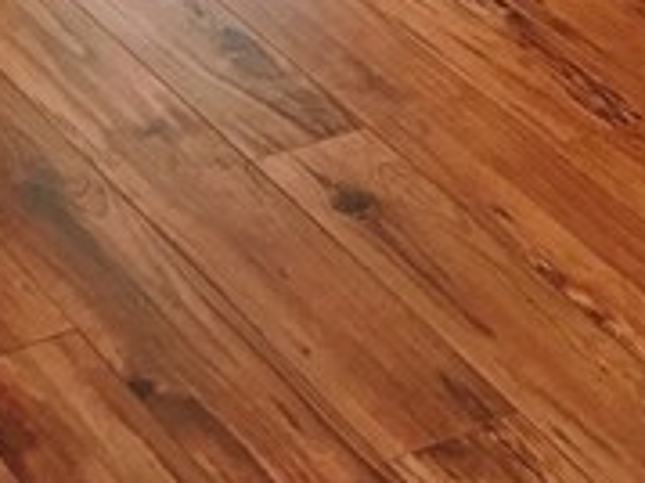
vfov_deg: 8.0
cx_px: 786
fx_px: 3091
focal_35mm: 166
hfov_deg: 11.7
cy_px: -800
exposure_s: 1/15
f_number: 2.2
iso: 32
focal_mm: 4.15
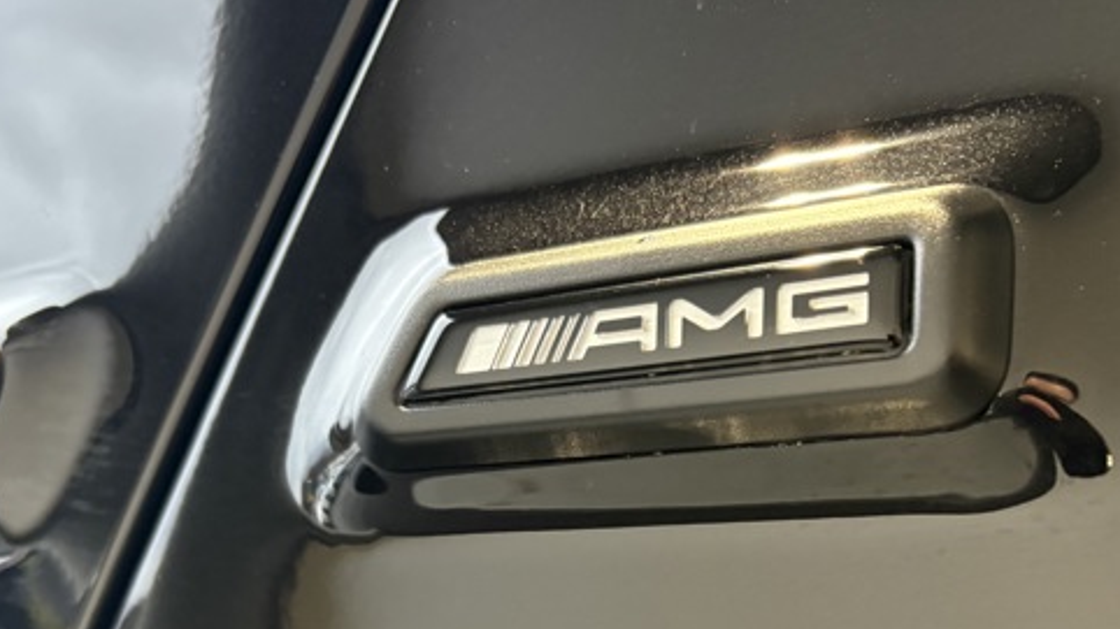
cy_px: 678
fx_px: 1396
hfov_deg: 43.7
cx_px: 604
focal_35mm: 47
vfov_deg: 23.9
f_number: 1.6
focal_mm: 5.96
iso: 400
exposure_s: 1/60
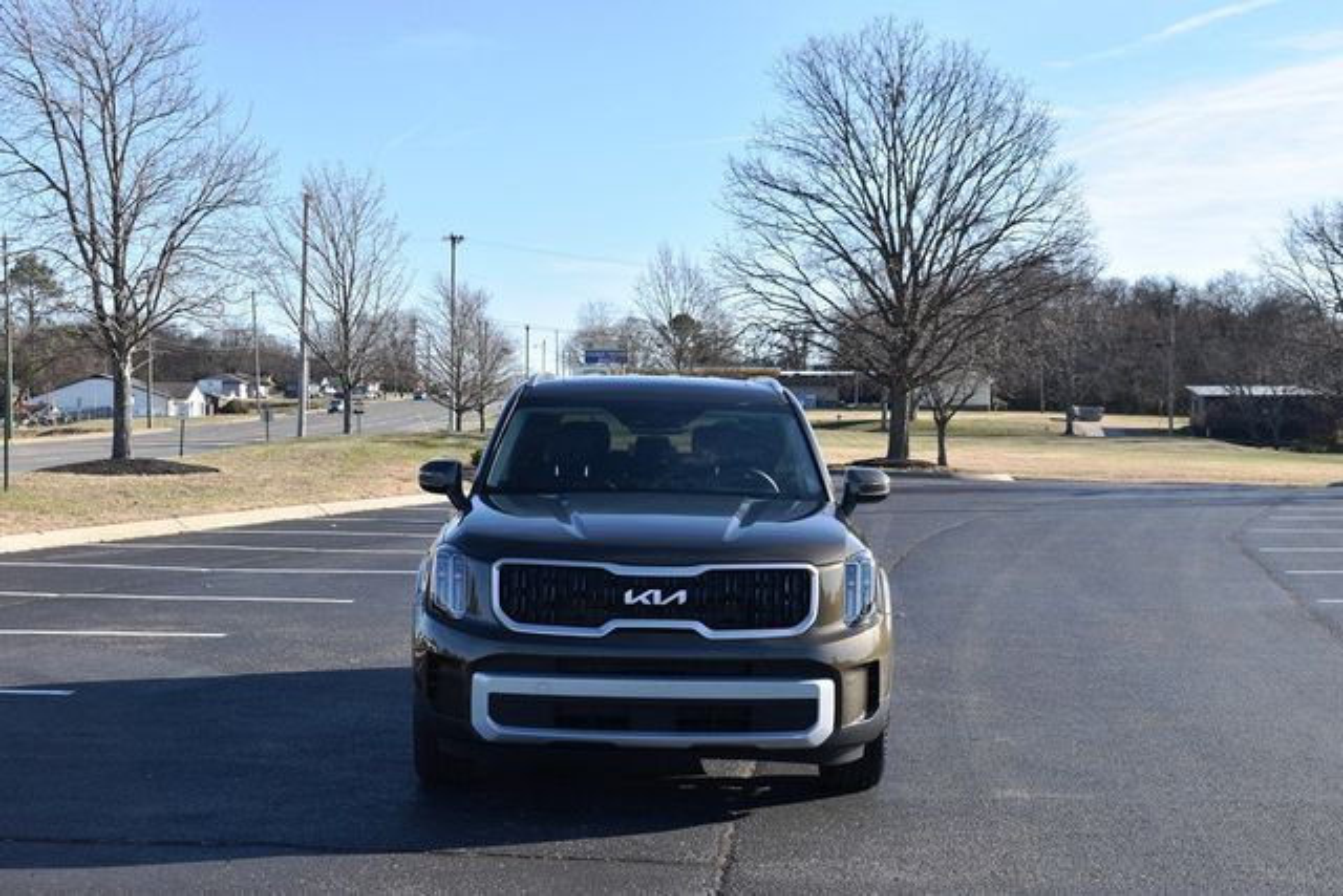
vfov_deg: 25.8
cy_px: 448
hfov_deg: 37.8
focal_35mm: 52
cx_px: 672
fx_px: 1959
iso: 140
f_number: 8
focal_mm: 35
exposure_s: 1/250
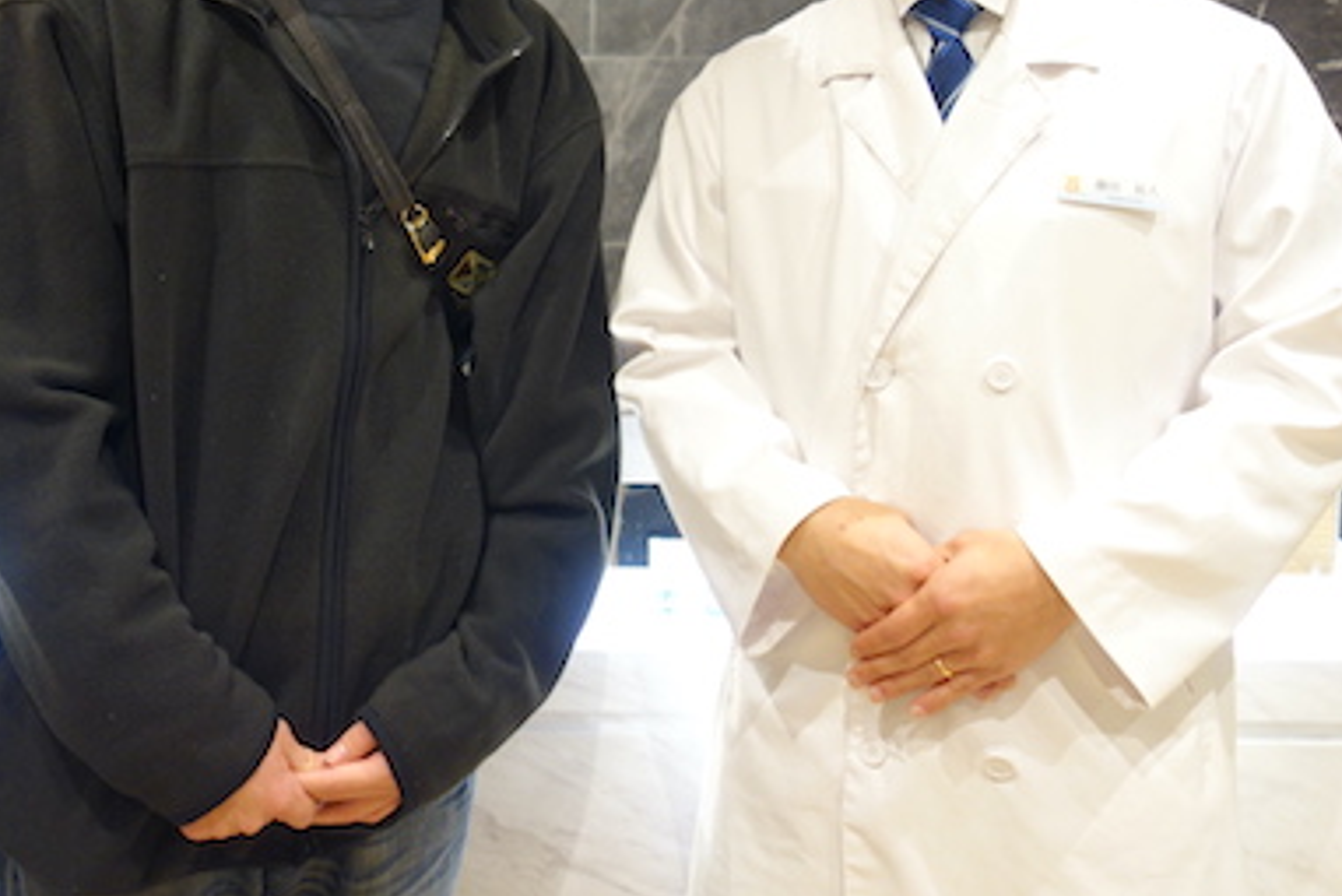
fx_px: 1641
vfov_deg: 29.9
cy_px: 204
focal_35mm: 44
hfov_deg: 44.4
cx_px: 576
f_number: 1.8
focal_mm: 10.4
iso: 250
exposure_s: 1/30
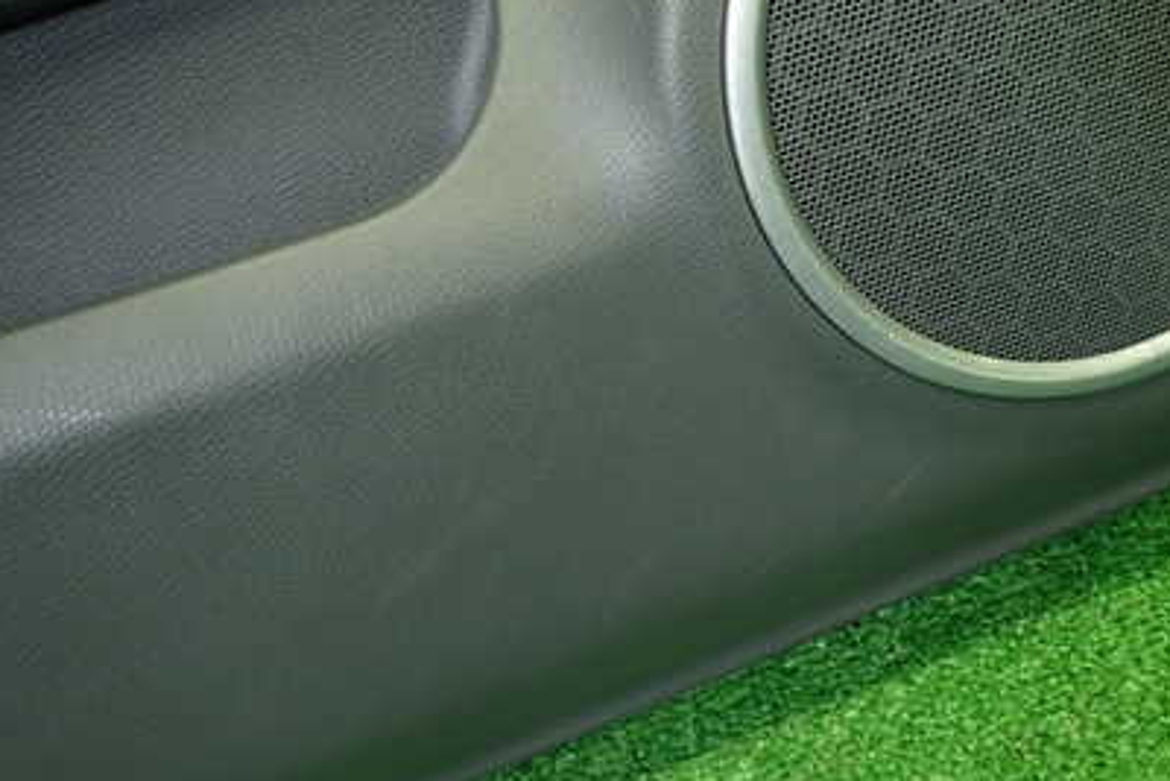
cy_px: 225
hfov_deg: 48.0
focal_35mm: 39
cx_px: 848
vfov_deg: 33.7
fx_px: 1268
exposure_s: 1/50
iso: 200
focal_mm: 4.5
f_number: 2
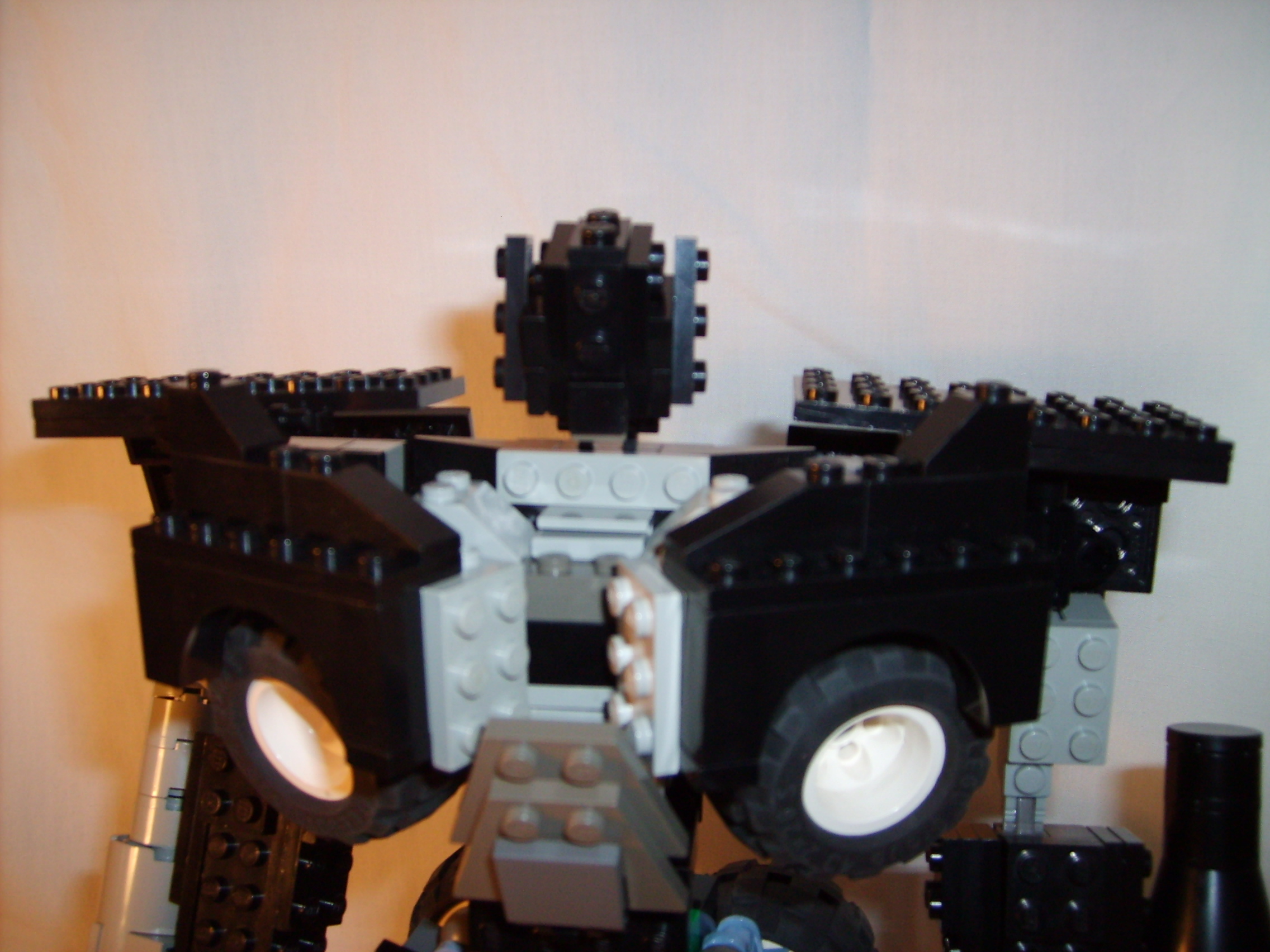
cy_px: 476
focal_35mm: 35
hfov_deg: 52.6
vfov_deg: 40.7
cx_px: 635
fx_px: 1284
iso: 100
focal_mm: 5.8
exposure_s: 1/45
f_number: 2.8
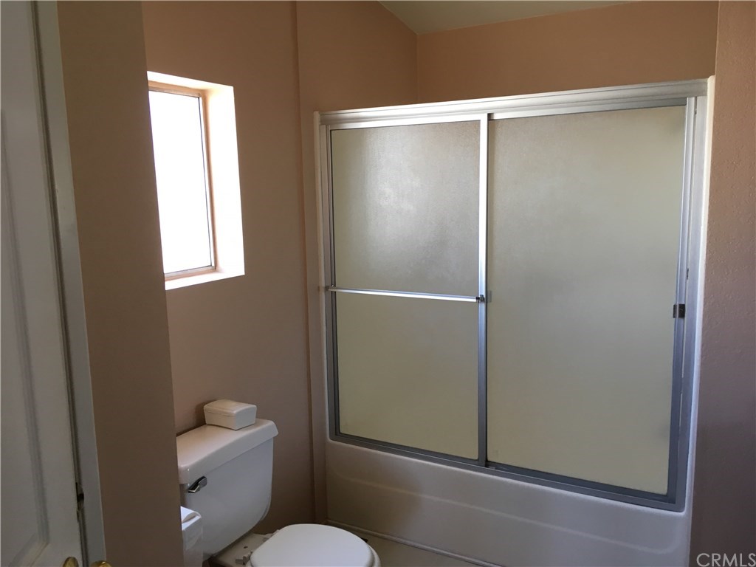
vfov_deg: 48.2
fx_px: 633
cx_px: 378
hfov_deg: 61.7
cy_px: 284
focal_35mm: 29
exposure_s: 1/30
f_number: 2.2
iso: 64
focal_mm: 4.15
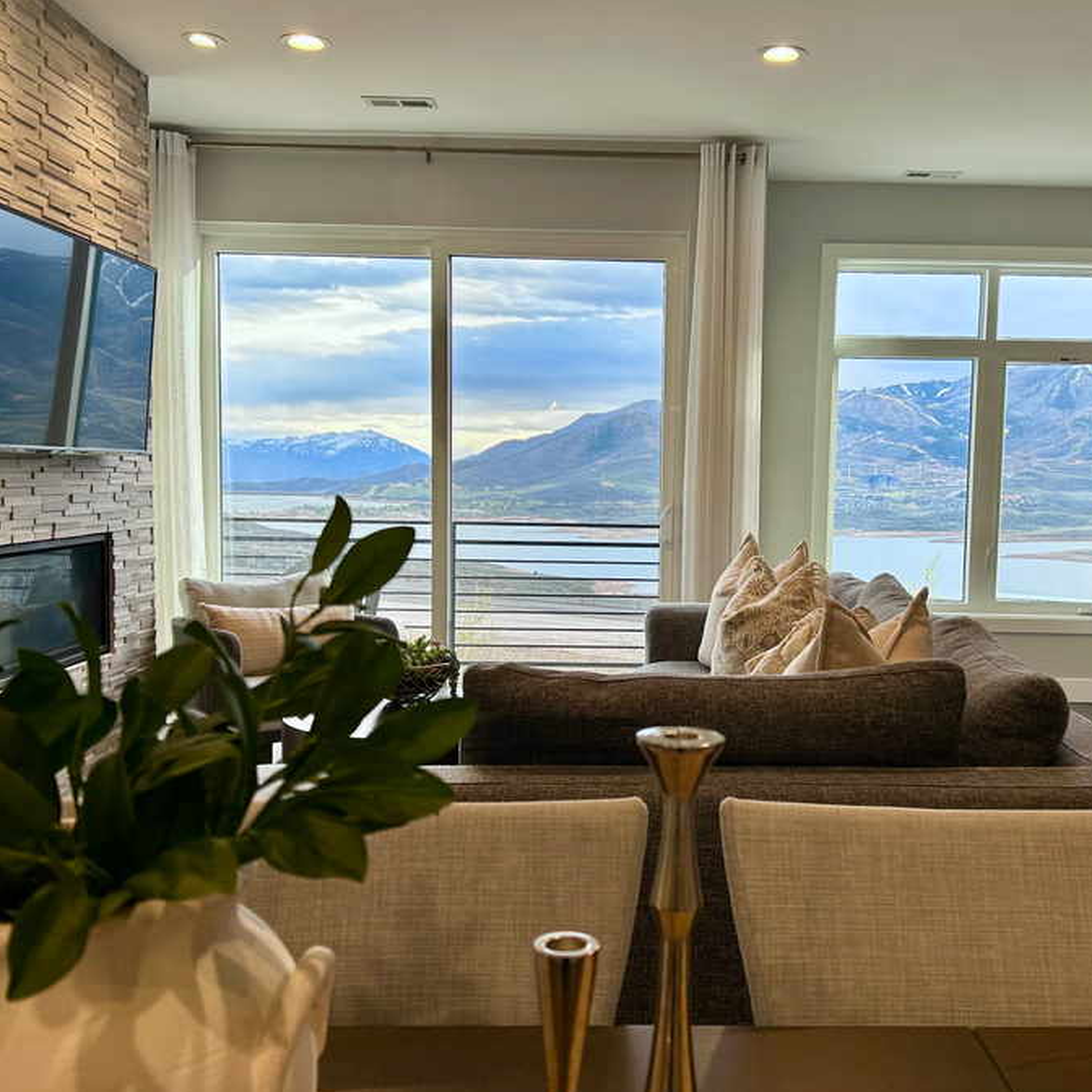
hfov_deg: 47.0
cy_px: 556
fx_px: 1249
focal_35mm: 35
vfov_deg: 47.2
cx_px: 647
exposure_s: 1/208
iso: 40
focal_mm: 5.7
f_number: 1.5
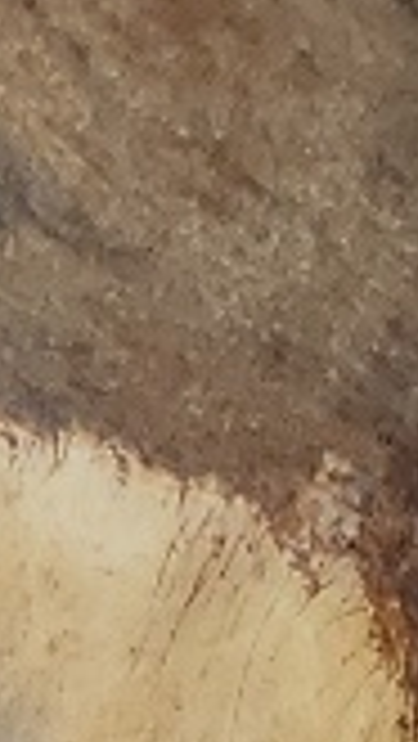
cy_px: 2568
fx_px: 5391
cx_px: -472
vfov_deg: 6.8
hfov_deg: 4.4
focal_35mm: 274
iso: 50
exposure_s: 1/370
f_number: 1.5
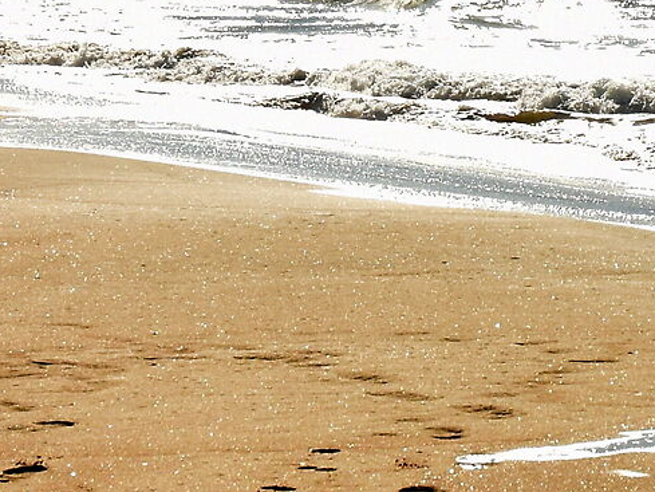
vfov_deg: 6.8
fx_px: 4152
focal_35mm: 219
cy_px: 90
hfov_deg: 9.0
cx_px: 651
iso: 250
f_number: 8
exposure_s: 1/800
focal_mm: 31
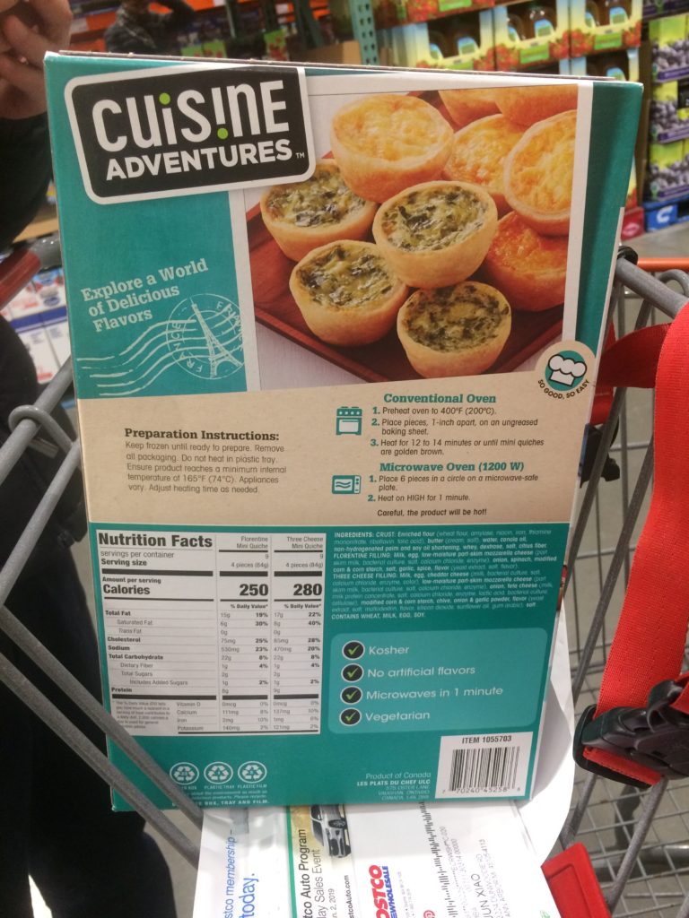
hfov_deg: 48.2
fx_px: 770
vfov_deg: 61.7
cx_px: 344
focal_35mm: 29
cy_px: 459
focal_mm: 4.15
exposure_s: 1/30
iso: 160
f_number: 2.2
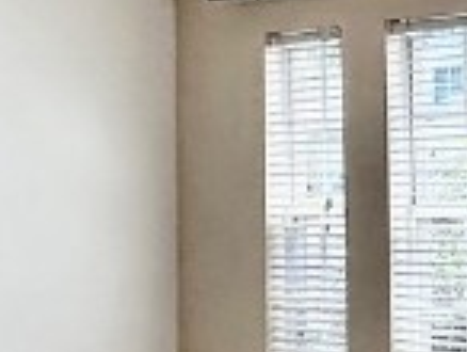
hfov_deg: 19.2
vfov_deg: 15.0
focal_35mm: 98
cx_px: 505
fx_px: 1324
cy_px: 67
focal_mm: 2.22
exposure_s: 1/120
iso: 100
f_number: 2.2
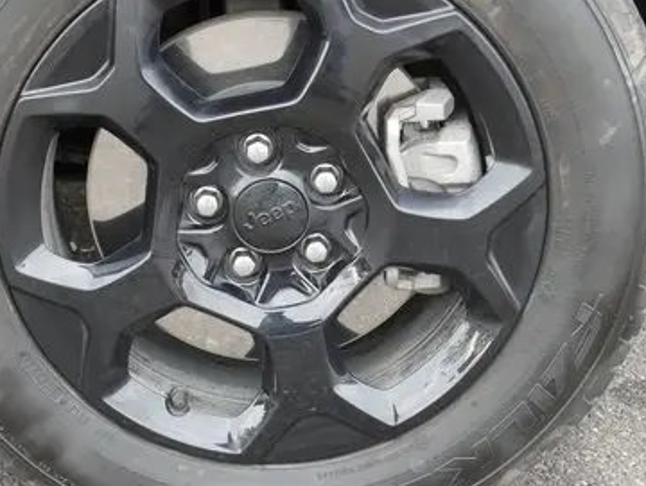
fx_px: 1196
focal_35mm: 64
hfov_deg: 30.1
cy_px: 157
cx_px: 240
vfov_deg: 22.9
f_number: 5
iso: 1250
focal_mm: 18
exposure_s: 1/60
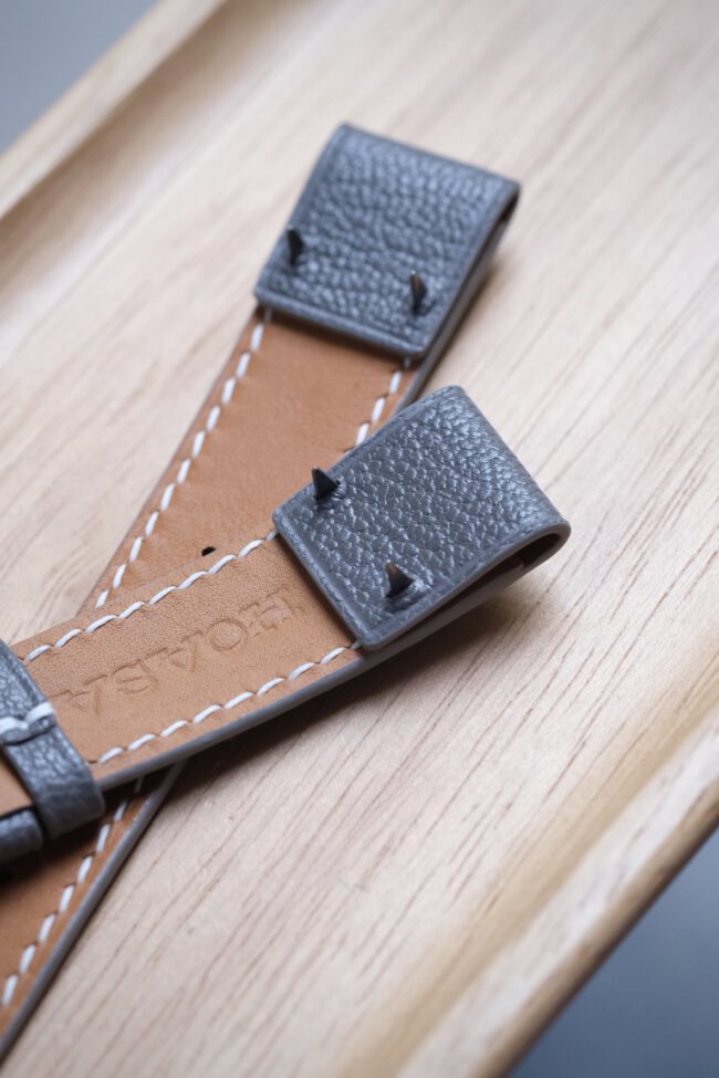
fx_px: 2696
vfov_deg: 22.6
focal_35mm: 90
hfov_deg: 15.2
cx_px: 360
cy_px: 539
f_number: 5.6
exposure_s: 1/100
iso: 1600
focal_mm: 60
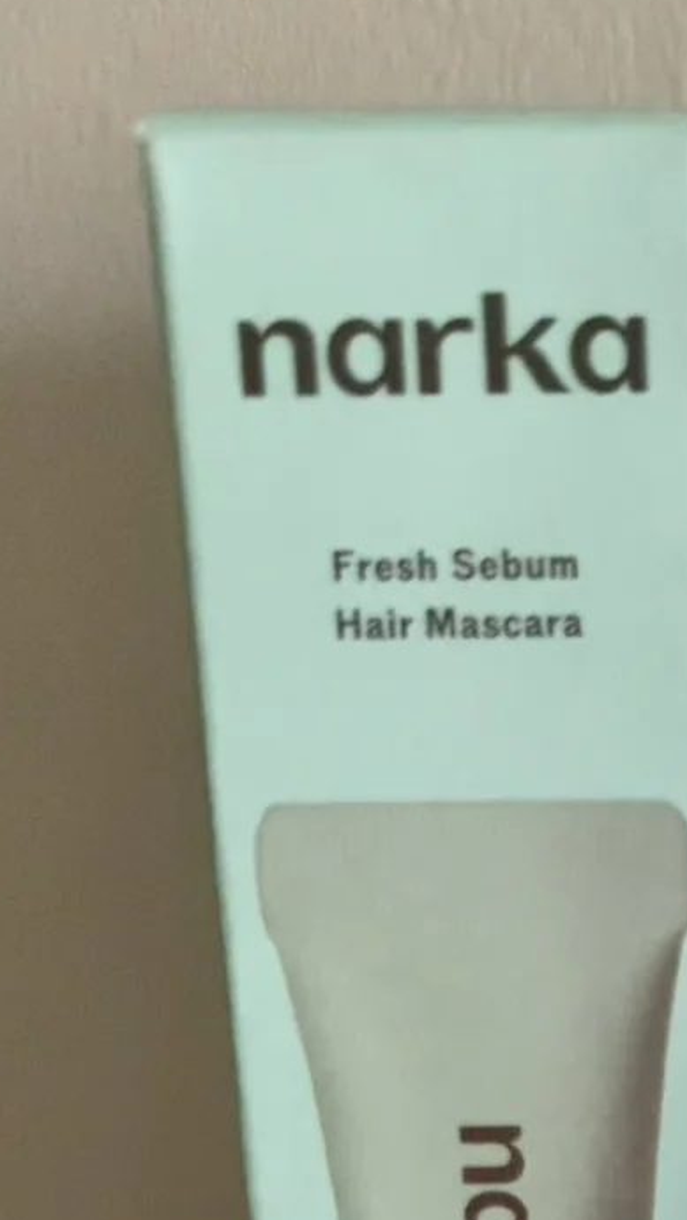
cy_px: 1245
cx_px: 869
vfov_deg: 32.4
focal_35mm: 59
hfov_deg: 19.0
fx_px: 1910
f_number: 1.8
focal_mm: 4.25
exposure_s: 1/60
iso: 320
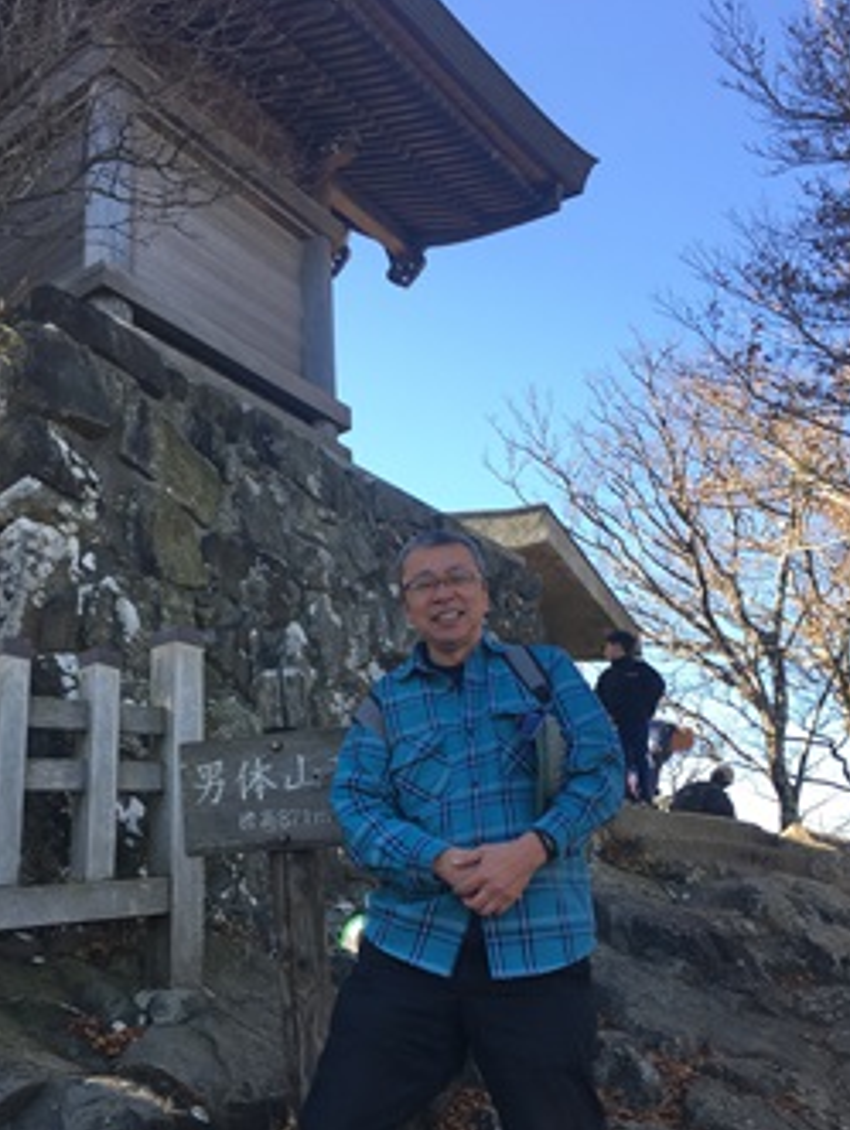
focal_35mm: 35
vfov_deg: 52.3
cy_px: 673
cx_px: 345
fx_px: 1144
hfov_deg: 40.6
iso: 25
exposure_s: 1/240
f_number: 2.2
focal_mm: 4.15
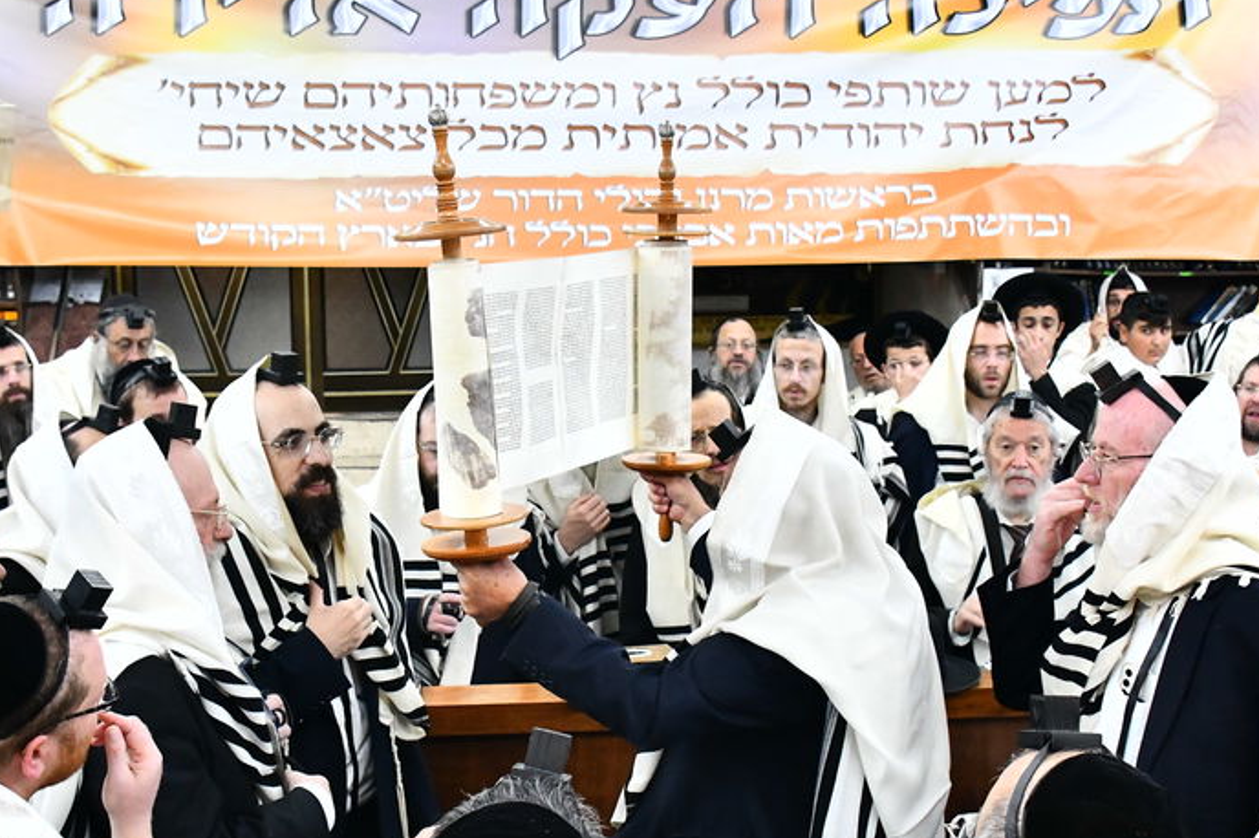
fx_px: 1992
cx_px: 531
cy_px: 504
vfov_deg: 23.7
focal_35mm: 57
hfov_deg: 35.0
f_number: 5.6
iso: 4000
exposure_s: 1/200
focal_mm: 28
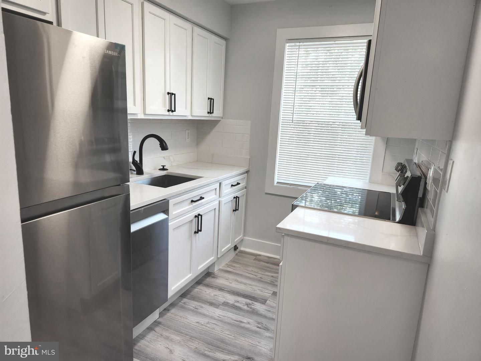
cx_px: 240
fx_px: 320
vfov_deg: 58.9
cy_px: 180
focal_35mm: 23
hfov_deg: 73.9
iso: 64
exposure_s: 1/120
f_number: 1.8
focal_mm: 5.4
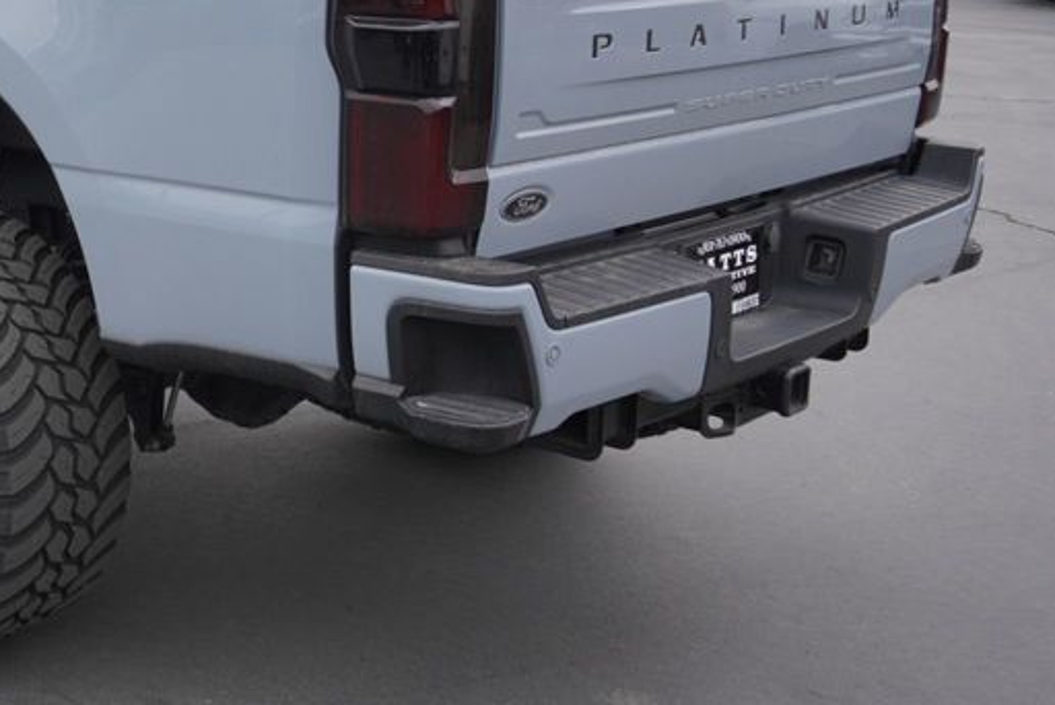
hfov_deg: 29.8
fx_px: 1847
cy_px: 140
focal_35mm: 63
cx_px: 14
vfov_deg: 21.3
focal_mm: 21
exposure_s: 1/100
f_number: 5
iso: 100
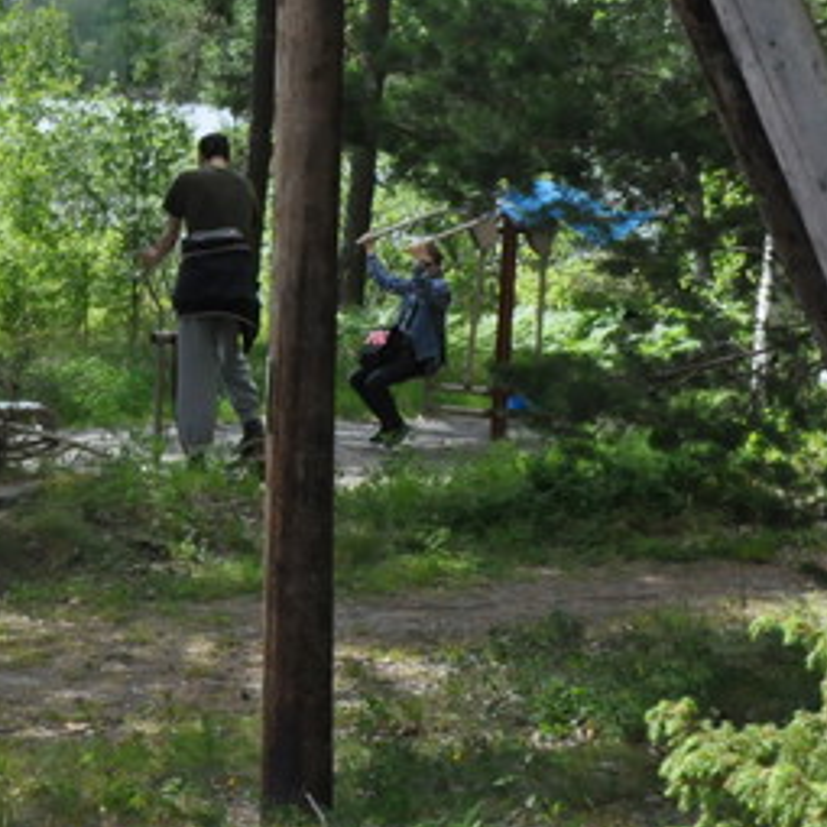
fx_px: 3892
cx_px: -289
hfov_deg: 11.8
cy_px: 198
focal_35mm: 144
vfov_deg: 12.1
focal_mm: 30
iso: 1000
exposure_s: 1/250
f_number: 16
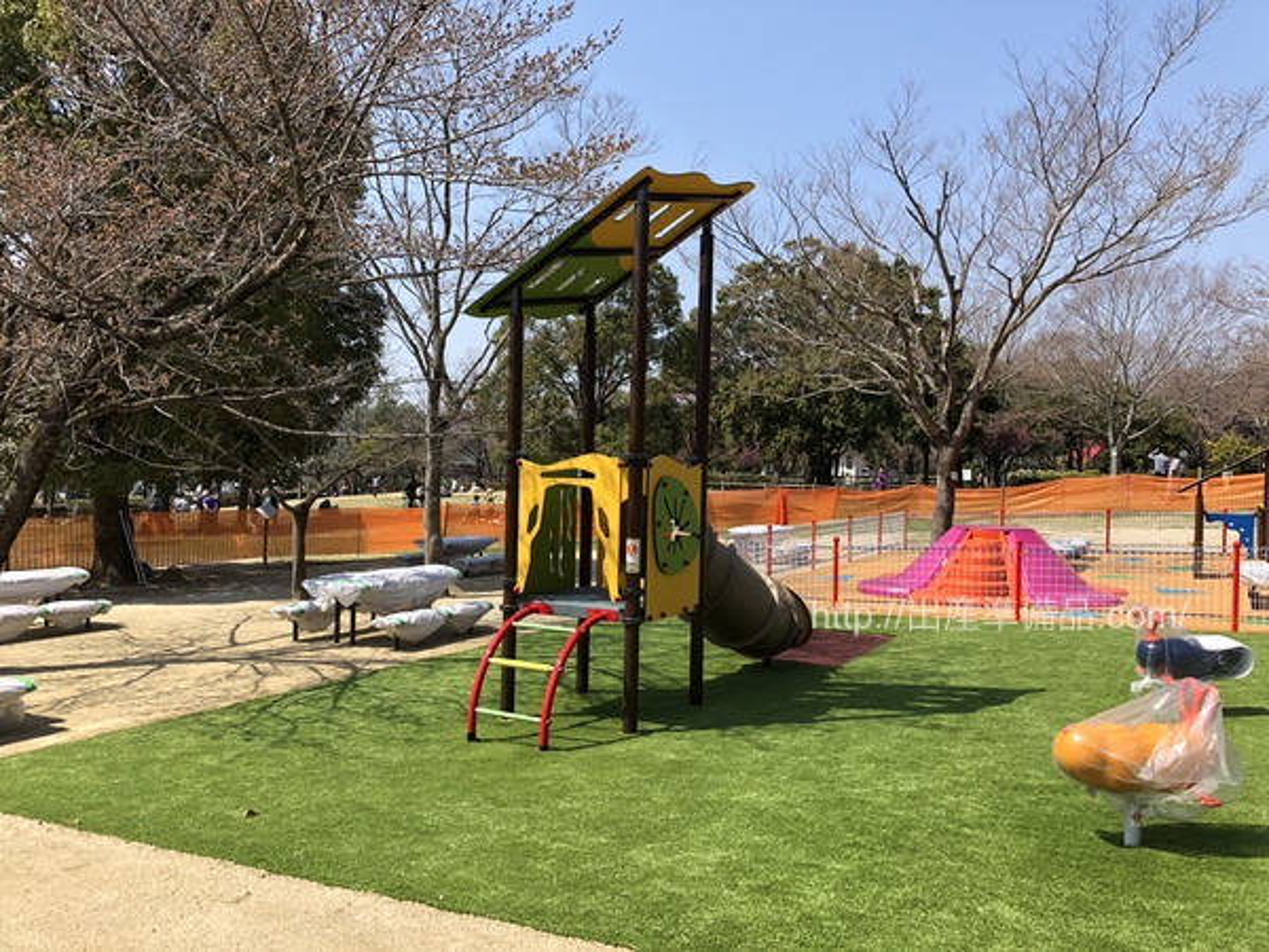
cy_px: 476
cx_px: 634
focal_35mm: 28
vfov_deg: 49.7
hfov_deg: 63.4
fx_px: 1026
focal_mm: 3.99
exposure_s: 1/1499
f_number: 1.8
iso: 20
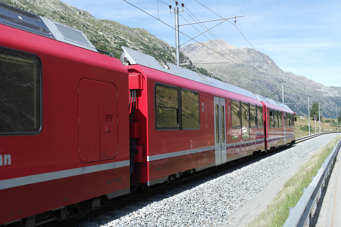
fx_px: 407
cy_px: 114
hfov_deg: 45.4
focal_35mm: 43
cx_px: 170
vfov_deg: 31.2
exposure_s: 1/250
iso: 100
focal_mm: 28
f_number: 5.6
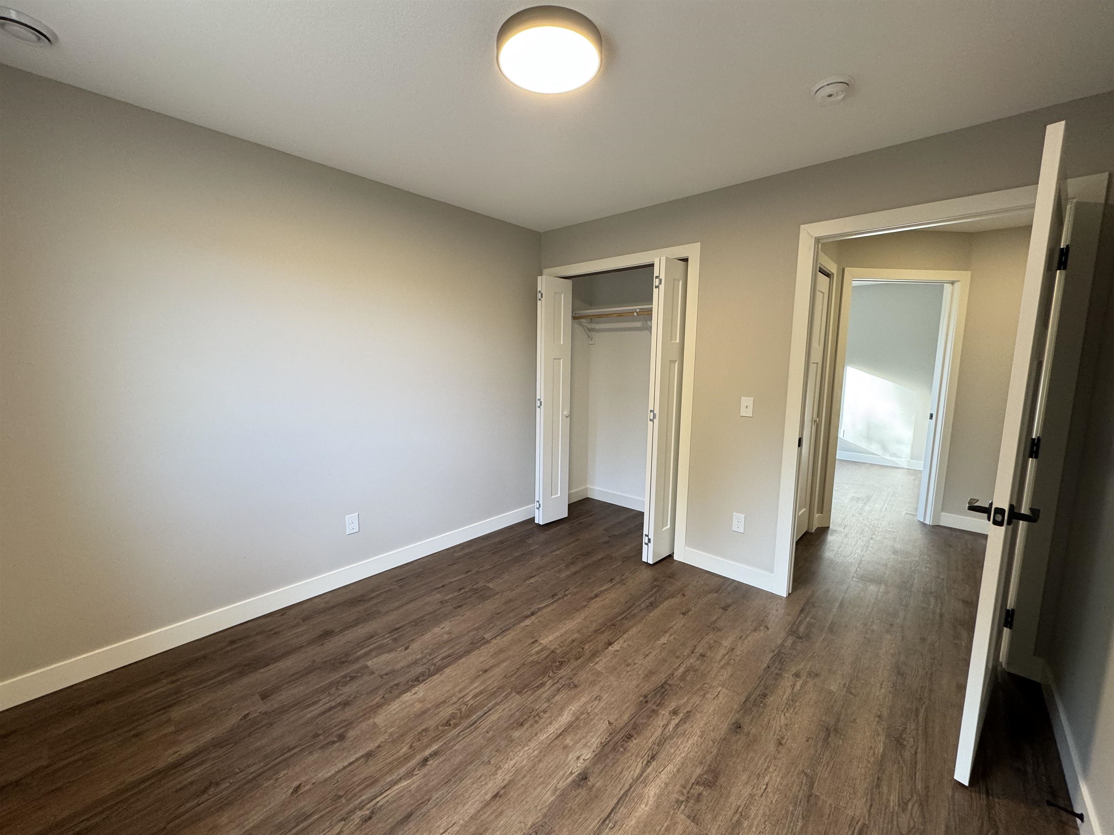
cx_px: 557
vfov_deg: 85.7
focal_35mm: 14
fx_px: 451
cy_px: 418
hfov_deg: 102.1
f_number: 2.2
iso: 160
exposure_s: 1/60
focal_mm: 2.22
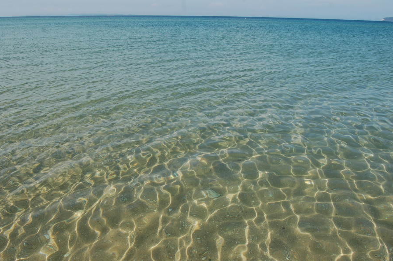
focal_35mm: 31
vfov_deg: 42.2
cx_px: 181
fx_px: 338
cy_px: 140
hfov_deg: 60.3
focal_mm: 18
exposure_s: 1/400
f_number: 10
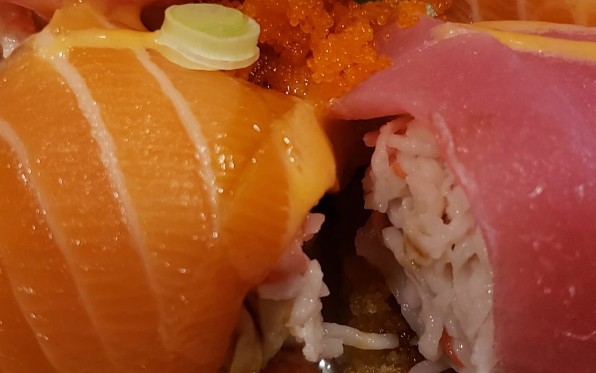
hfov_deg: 32.0
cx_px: 330
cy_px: 114
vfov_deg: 20.2
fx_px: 1040
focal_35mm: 64
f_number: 1.5
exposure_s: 1/30
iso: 320
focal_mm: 4.3
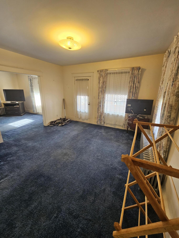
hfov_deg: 89.9
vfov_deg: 106.2
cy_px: 119
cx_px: 90
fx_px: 90
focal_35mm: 13
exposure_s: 1/60
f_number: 2.2
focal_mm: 2.2
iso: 160
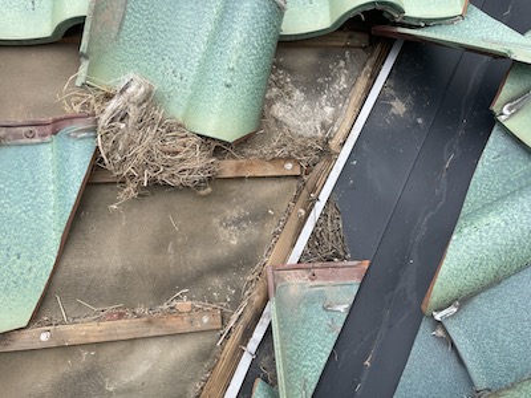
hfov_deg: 67.3
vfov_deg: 53.1
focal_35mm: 26
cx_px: 266
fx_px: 399
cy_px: 199
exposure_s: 1/1689
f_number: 1.6
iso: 32
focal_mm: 4.2
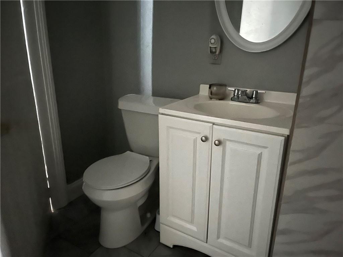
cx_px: 172
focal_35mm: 26
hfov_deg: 67.3
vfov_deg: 53.1
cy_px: 128
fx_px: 258
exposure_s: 1/5
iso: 4000
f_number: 1.6
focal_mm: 5.1
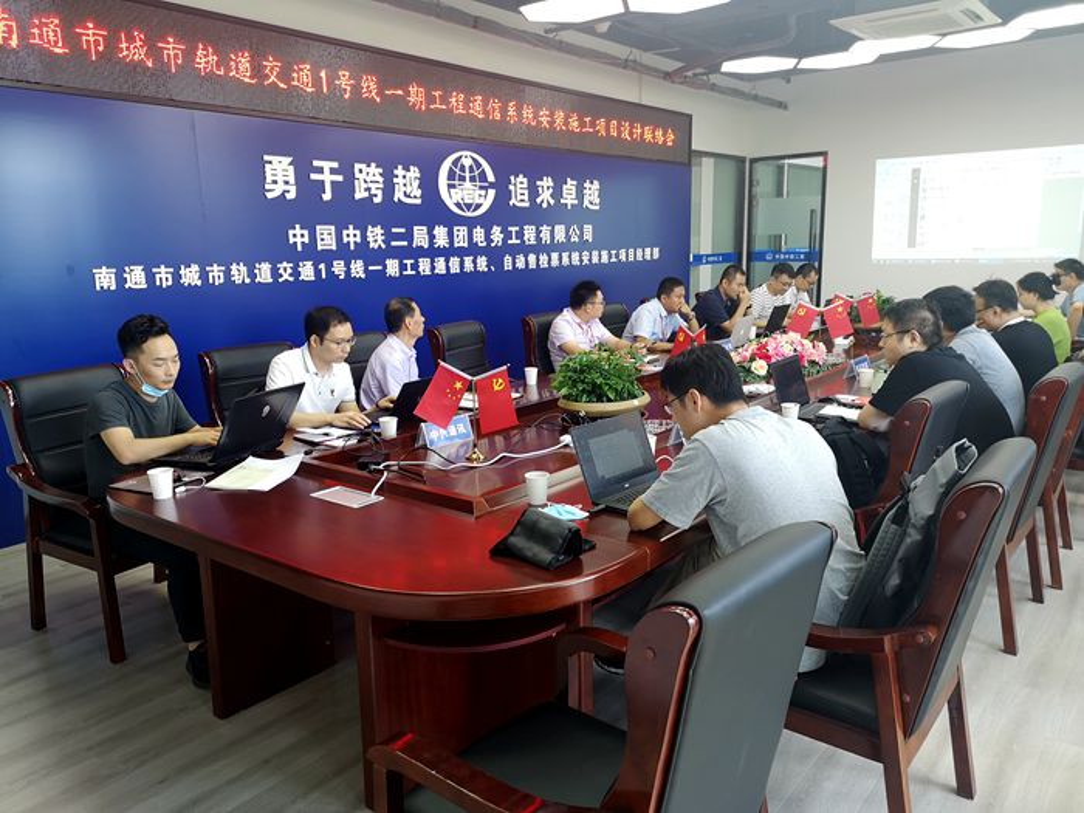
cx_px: 542
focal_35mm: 27
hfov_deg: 65.3
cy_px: 406
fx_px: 846
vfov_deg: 51.4
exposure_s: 1/50
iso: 125
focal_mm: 3.95
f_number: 1.8
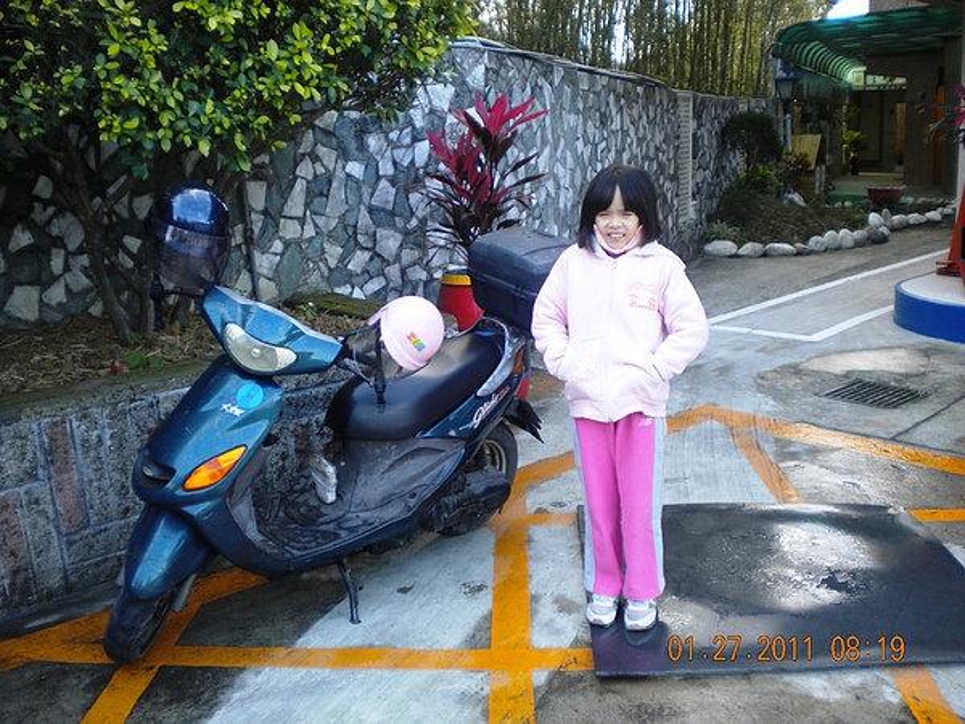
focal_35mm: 35
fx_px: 976
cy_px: 362
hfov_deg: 52.6
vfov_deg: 40.7
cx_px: 482
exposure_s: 1/87.3
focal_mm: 6.3
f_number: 3.1
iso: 80
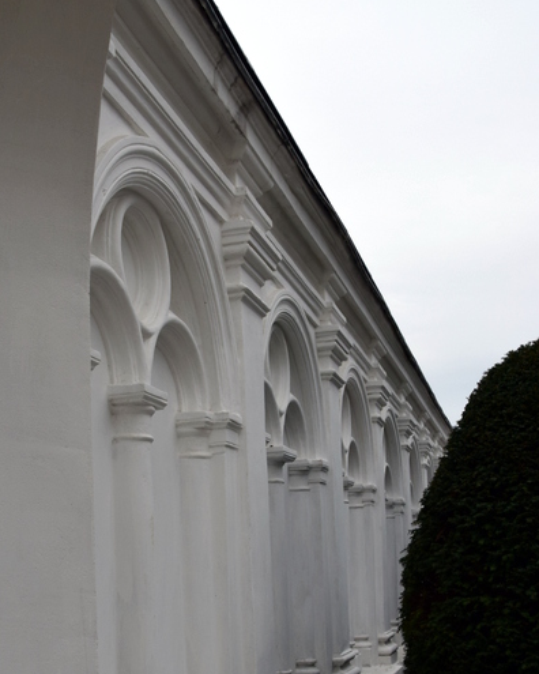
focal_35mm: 48
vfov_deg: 38.1
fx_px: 952
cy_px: 497
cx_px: 185
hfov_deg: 31.4
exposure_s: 1/250
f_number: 10
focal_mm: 21
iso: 400
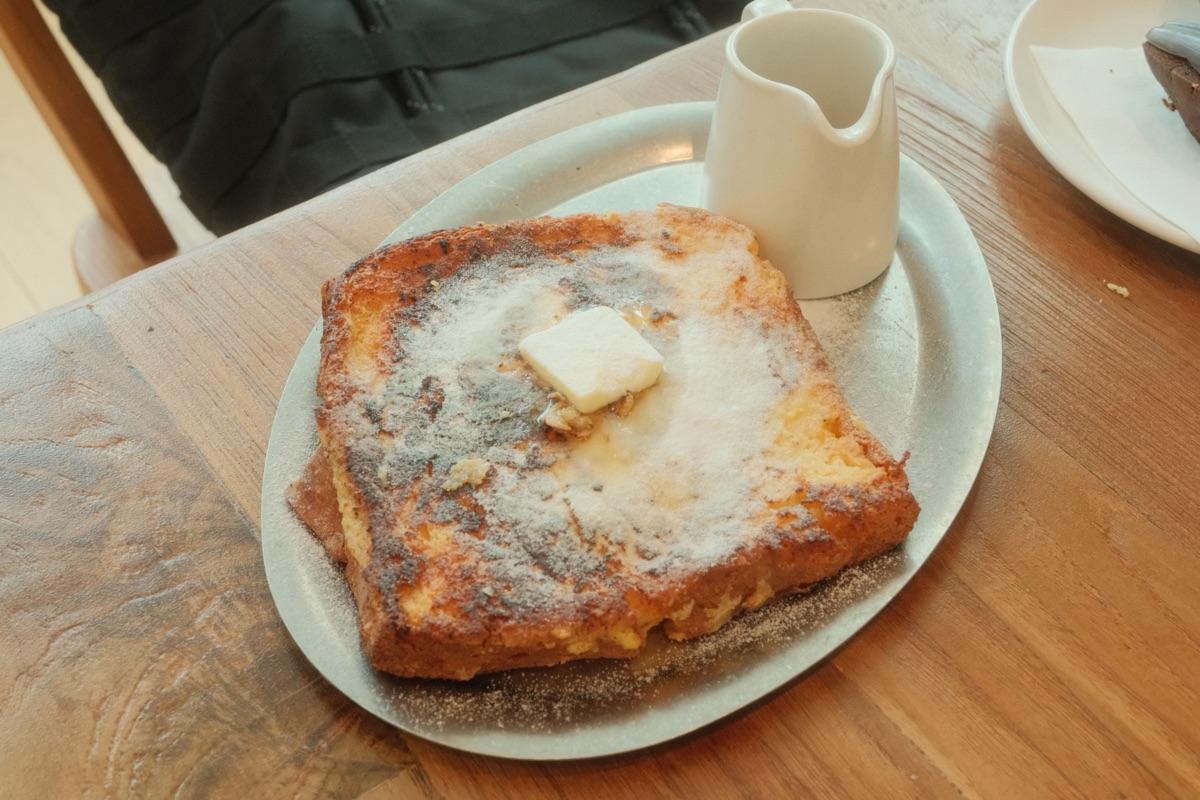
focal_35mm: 44
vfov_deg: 30.5
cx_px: 600
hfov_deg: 44.5
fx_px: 1467
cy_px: 400
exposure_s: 1/125
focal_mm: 29
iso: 3200
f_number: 8
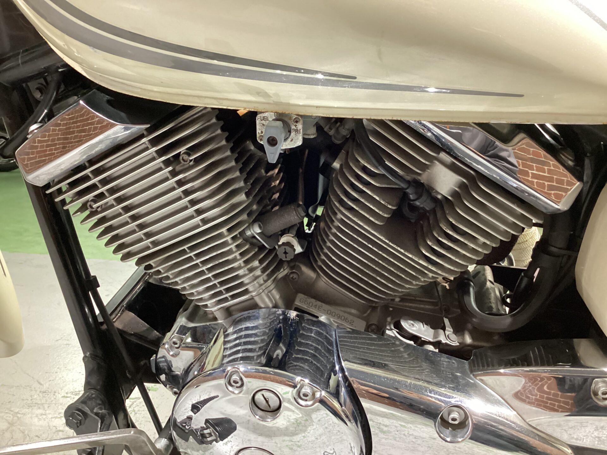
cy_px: 228
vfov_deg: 45.4
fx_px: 544
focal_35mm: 31
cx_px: 304
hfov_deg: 58.4
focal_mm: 3.3
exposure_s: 1/30
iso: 640
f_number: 2.4
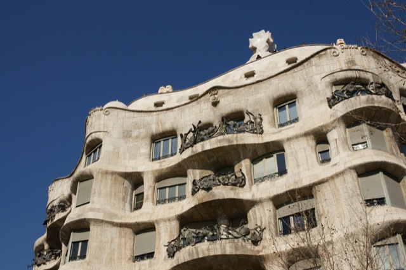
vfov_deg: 29.8
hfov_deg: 43.6
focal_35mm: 45
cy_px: 135
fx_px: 507
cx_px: 203
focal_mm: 30
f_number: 11
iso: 200
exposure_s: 1/500
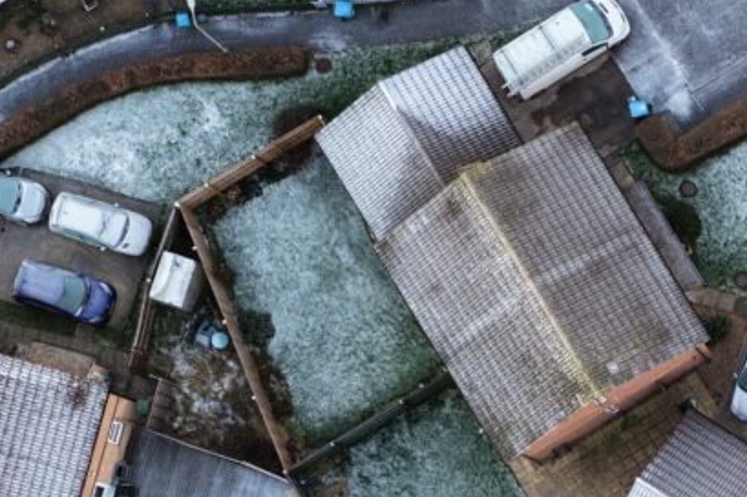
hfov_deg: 14.1
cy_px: 714
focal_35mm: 137
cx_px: 1103
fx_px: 2840
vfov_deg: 9.7
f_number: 2.8
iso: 250
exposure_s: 1/15
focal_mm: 14.45
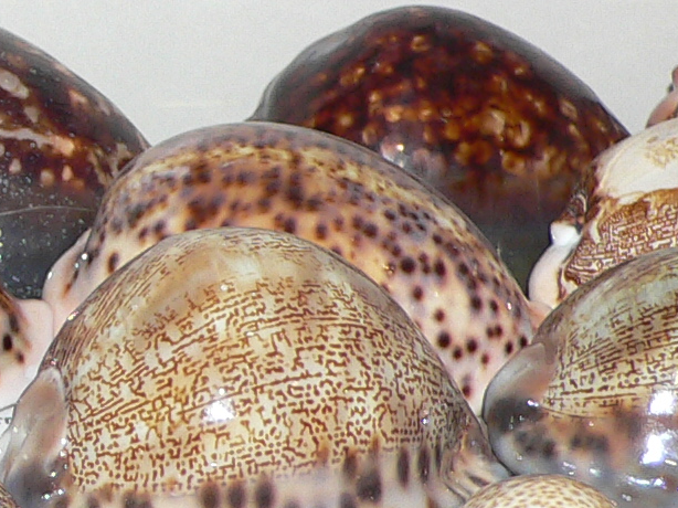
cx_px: -317
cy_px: 163
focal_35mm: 115
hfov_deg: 15.8
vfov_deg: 12.9
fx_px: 2252
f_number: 2.8
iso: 100
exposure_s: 1/60
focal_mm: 4.6
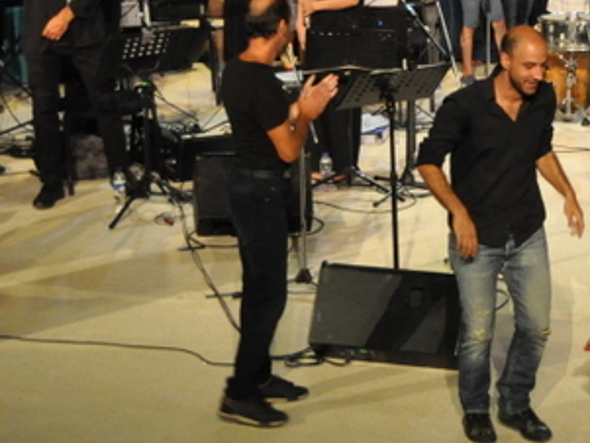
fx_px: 2506
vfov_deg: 10.0
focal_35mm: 147
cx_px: 641
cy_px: -53
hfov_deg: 13.2
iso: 2000
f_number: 4.8
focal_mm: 32
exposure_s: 1/80
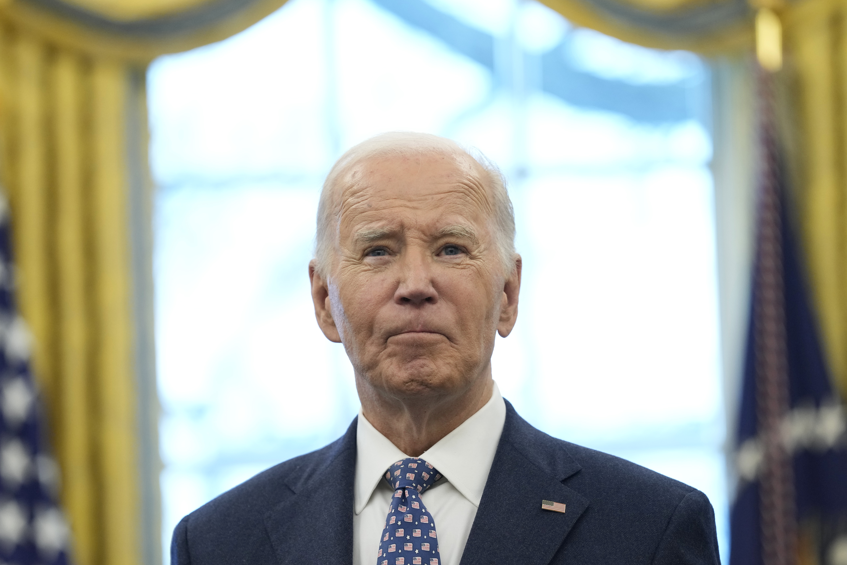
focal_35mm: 201
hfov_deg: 10.2
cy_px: 282
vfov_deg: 6.8
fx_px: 4729
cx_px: 421
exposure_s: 1/250
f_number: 4
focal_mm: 200
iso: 2500
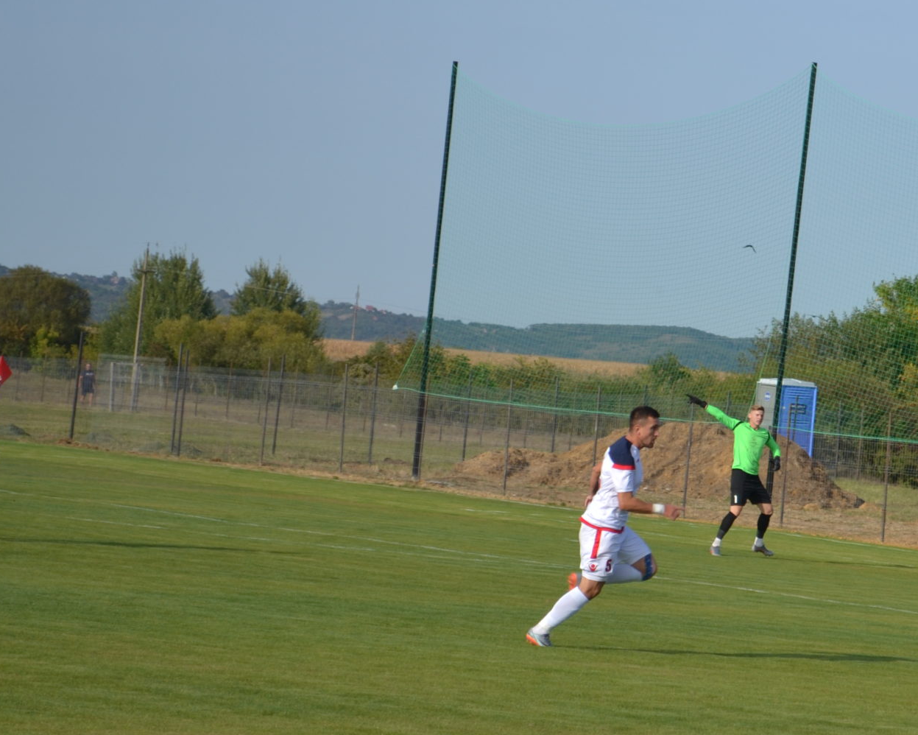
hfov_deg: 12.0
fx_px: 4320
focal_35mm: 159
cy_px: 291
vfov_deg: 9.7
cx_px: 911
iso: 100
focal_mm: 55
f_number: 5.6
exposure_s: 1/500
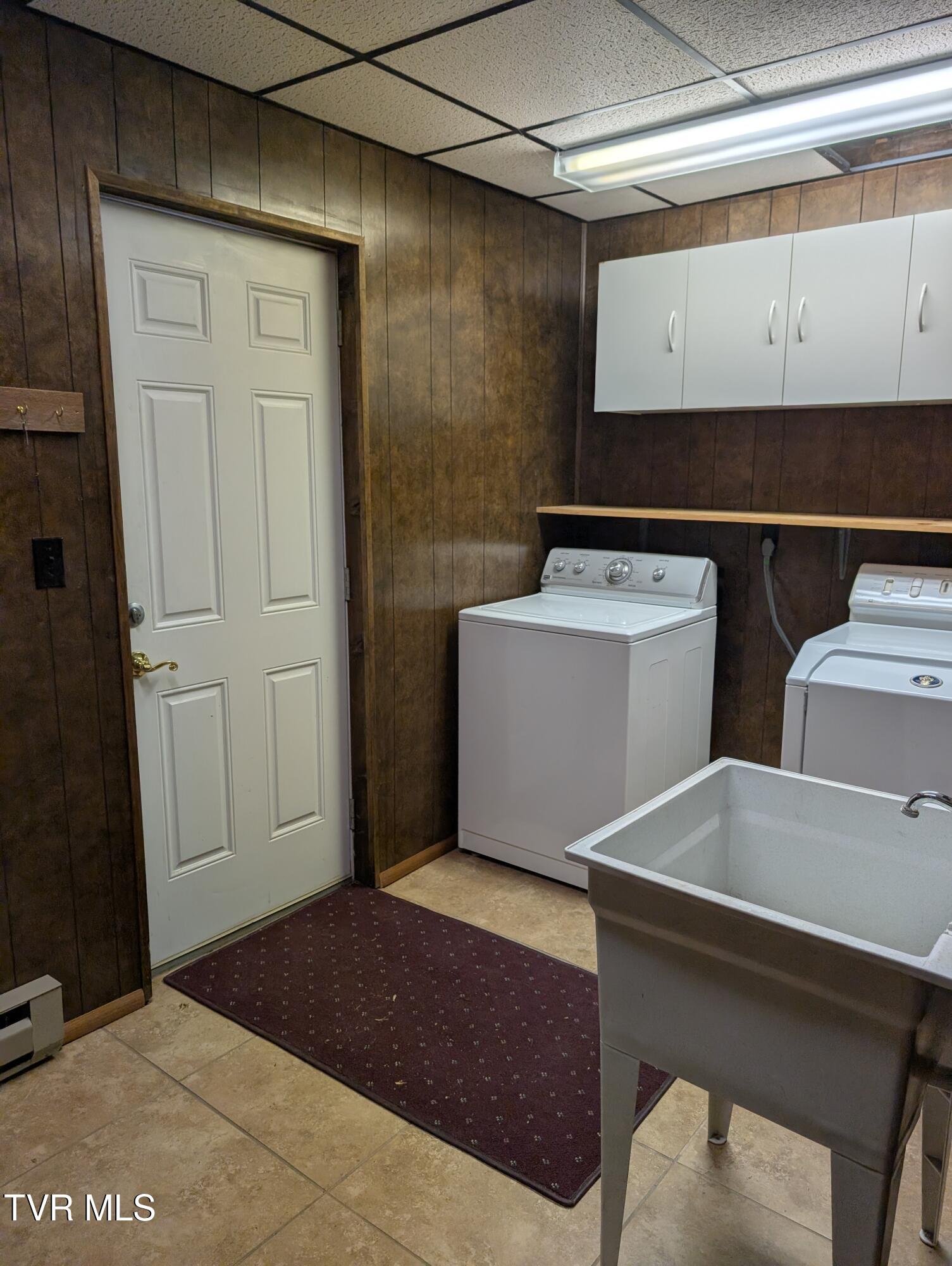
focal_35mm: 24
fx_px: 878
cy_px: 633
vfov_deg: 71.5
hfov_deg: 56.9
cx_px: 476
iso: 21
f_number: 1.68
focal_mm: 6.9
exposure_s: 1/173
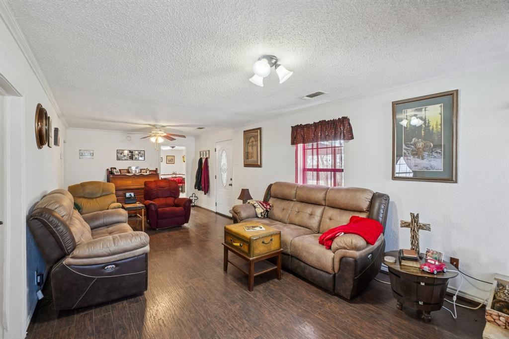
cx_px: 254
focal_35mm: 15
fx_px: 212
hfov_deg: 100.4
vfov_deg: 77.3
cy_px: 170
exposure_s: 1/10
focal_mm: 10
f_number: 8
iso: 400
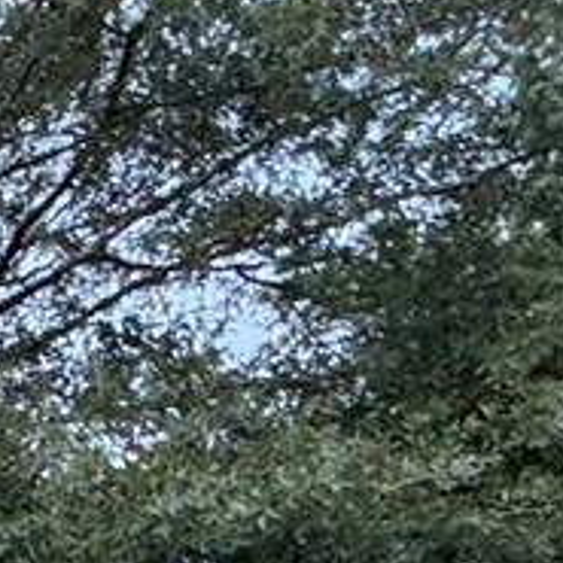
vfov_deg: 13.9
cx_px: -1223
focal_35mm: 107
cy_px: 1102
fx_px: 1969
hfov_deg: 10.4
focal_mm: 2.22
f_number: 2.2
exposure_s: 1/60
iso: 200
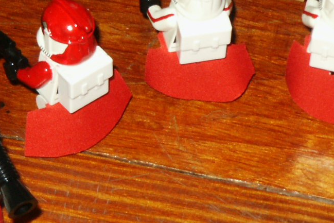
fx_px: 2283
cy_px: 144
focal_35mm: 246
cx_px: 262
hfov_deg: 8.4
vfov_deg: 5.6
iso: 200
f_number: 8
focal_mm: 19.19
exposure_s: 1/90
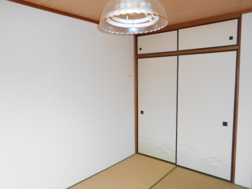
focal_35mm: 26
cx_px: 126
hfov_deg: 67.3
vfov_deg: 53.1
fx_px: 189
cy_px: 94
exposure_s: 1/25
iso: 220
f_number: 3.2
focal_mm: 4.6
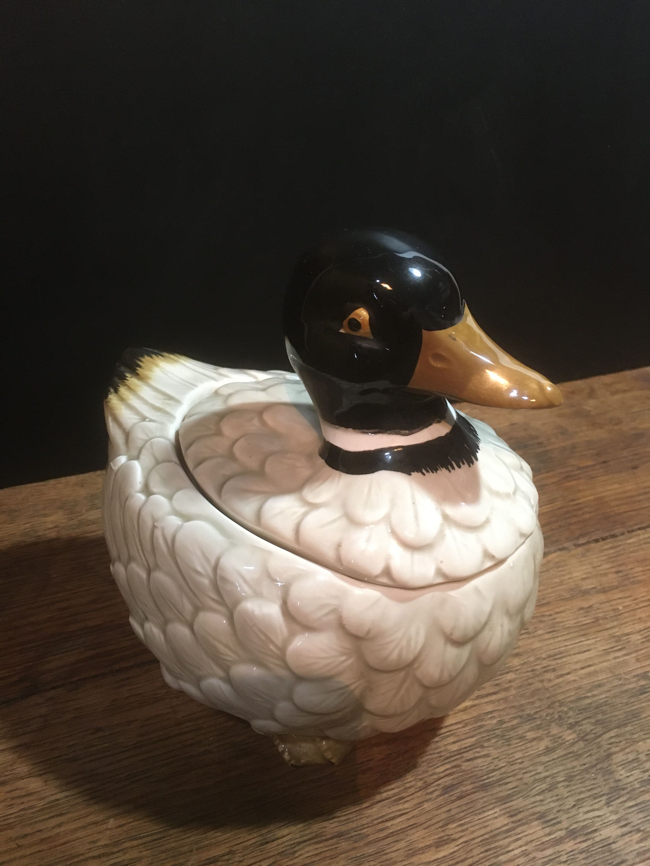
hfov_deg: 48.2
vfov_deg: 61.7
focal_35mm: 29
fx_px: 726
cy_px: 433
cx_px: 325
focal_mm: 4.15
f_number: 2.2
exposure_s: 1/17
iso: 200
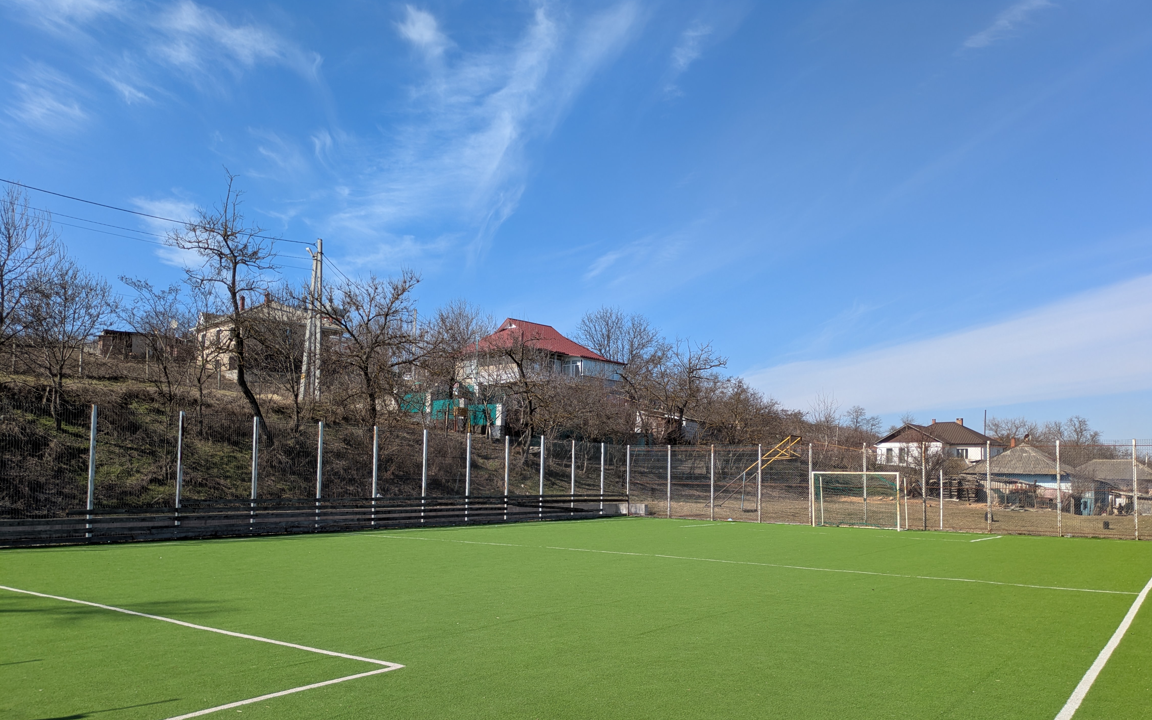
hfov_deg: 68.4
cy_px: 431
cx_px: 581
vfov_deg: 45.8
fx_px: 848
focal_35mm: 27
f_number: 1.89
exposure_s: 1/1821
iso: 48
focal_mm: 5.43
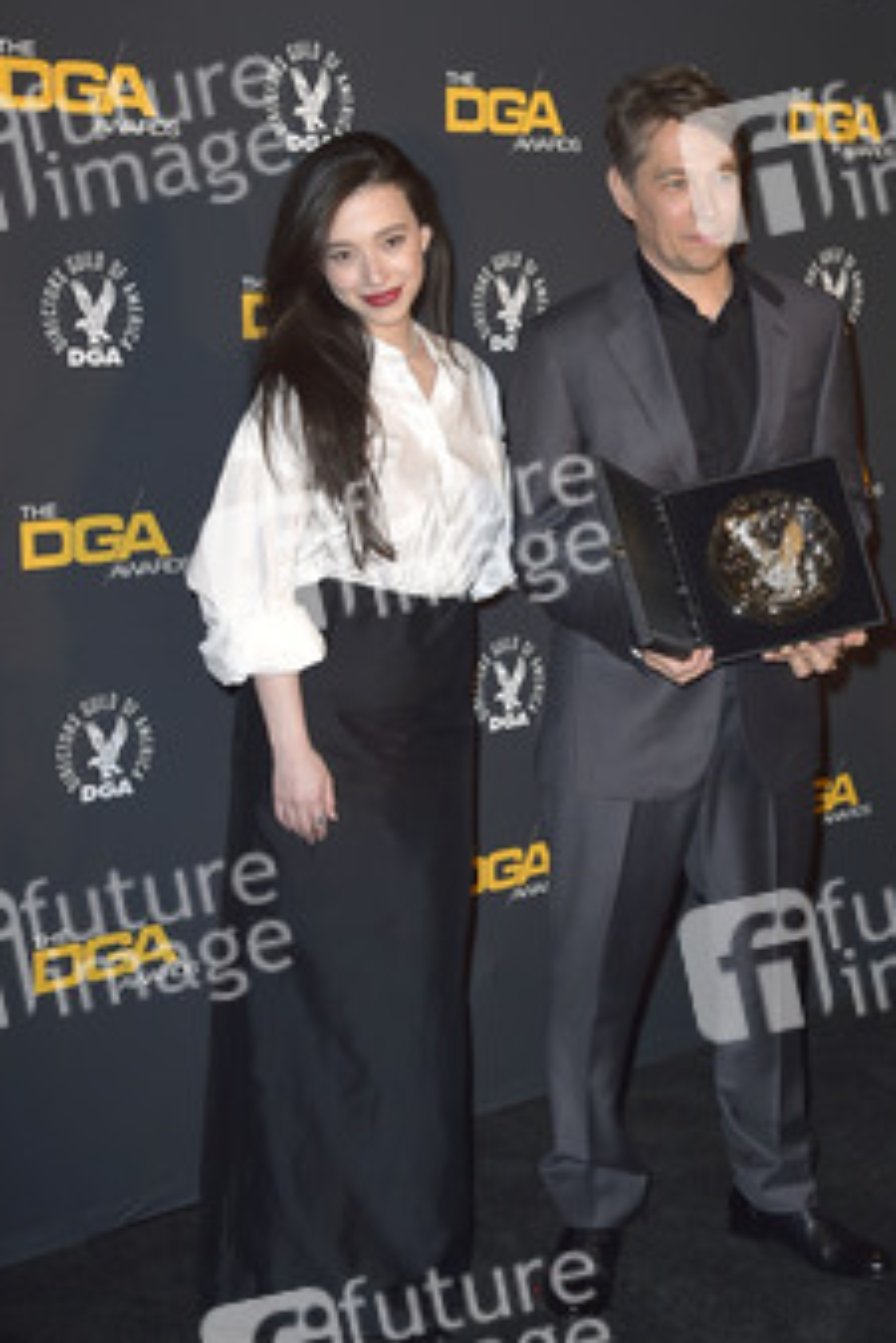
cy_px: 749
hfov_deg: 23.8
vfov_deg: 35.0
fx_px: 2126
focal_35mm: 57
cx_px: 524
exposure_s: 1/250
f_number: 6.3
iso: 500
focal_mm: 48
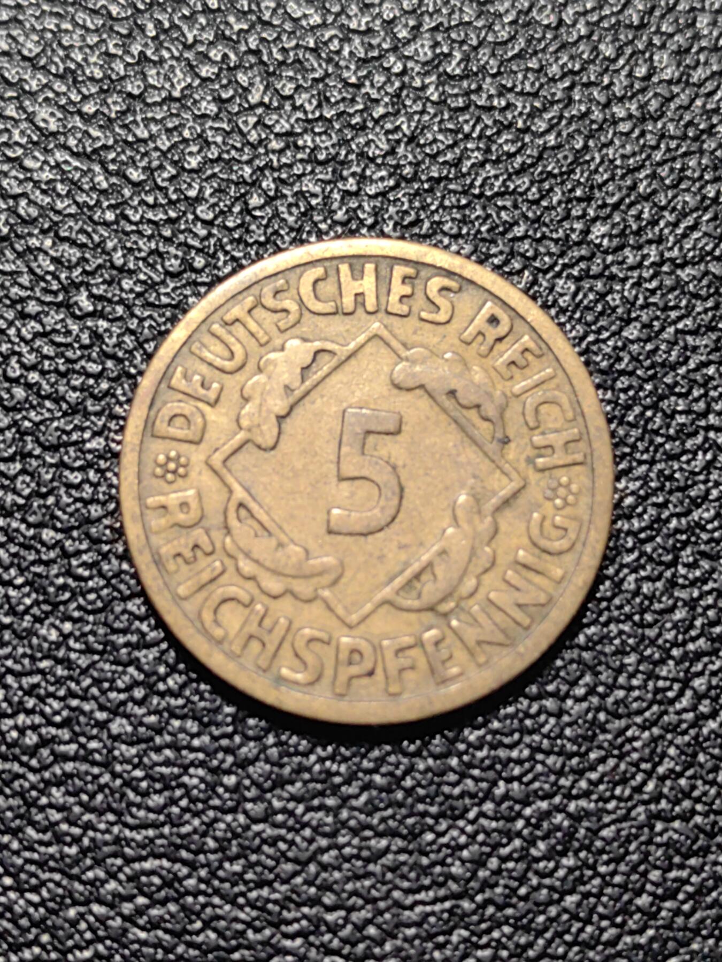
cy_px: 481
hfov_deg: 20.2
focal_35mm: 73
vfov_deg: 26.7
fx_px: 2030
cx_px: 361
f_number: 2
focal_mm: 5.75
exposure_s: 1/100
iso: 64
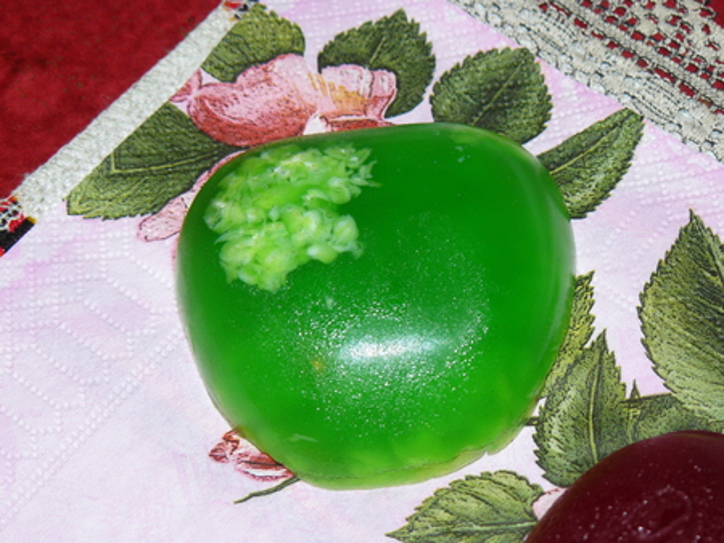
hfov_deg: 20.2
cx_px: 362
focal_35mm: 97
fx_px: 2030
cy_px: 272
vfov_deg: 15.3
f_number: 3.2
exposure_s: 1/30
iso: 100
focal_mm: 16.2
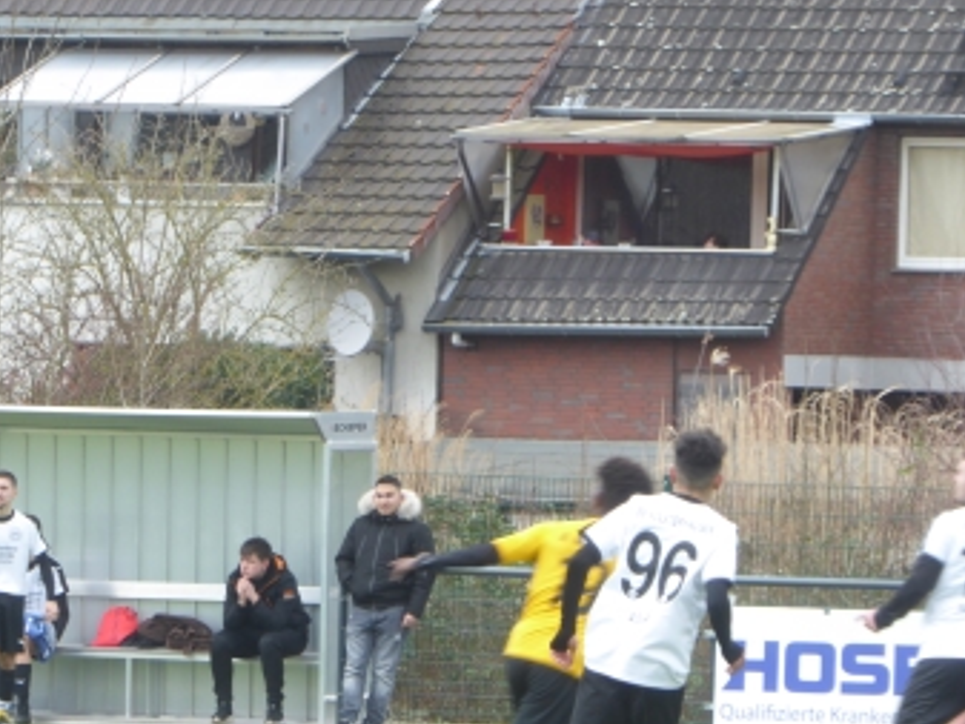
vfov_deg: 3.2
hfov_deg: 4.3
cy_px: 409
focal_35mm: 464
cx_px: 381
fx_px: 12940
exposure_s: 1/80
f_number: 6
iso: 100
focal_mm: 62.1
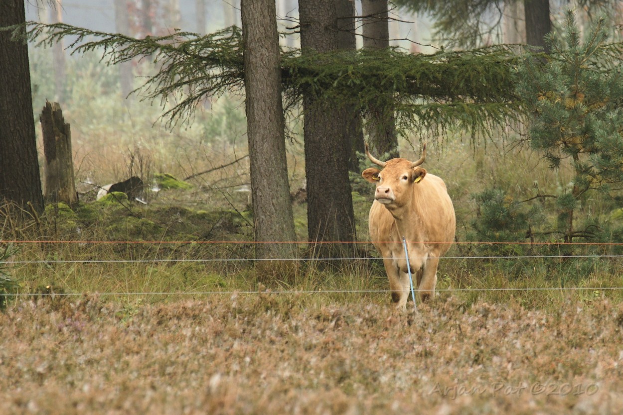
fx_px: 7789
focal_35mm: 450
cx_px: 312
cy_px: 208
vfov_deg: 3.1
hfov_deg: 4.6
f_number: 5.6
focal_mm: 300
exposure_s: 1/160
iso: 100
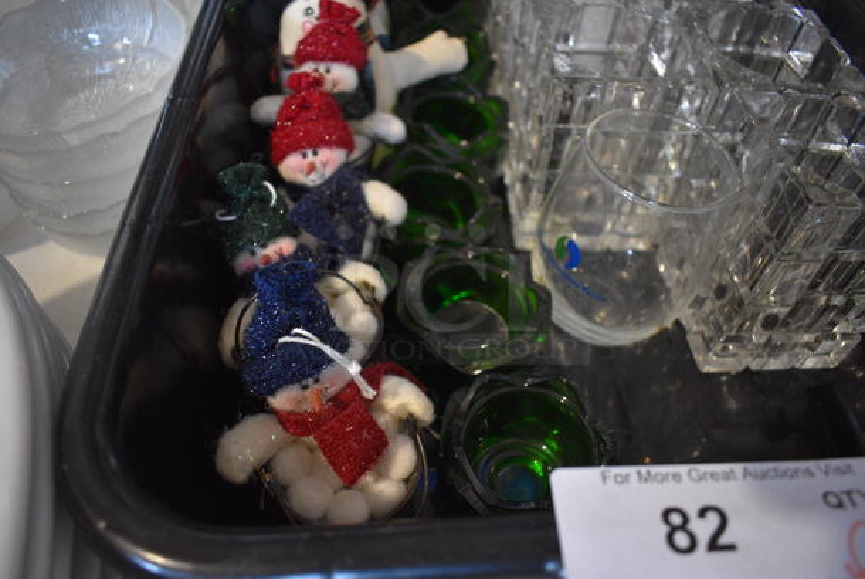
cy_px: 290
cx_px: 432
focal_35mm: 27
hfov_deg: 67.3
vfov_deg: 48.0
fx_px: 649
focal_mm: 18
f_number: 3.5
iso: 1800
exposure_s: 1/125
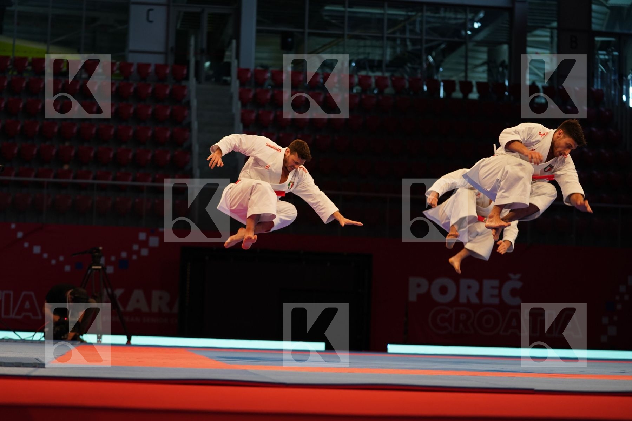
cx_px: 316
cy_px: 210
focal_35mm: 86
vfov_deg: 15.9
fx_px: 1510
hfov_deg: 23.6
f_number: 2.8
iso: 1600
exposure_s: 1/250
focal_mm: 86
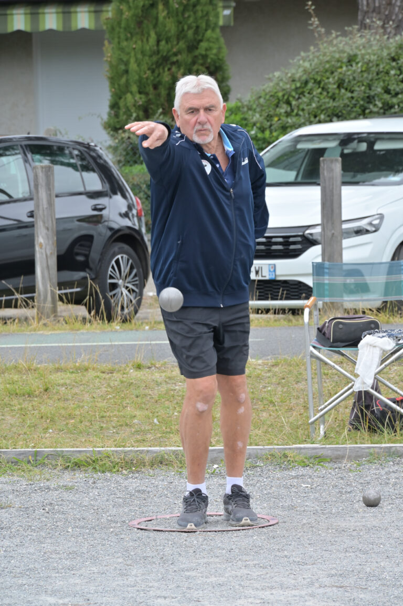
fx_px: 3362
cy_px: 303
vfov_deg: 10.3
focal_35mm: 200
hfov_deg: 6.9
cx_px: 202
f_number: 13
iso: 400
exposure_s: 1/100
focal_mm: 200
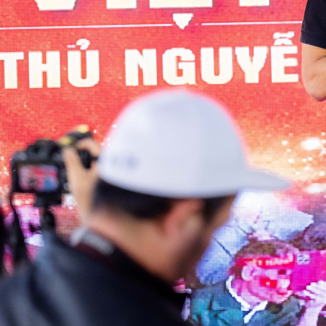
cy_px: -44
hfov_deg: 4.4
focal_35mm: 397
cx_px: 292
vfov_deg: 4.4
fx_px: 4230
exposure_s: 1/400
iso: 1250
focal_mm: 135
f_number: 2.8
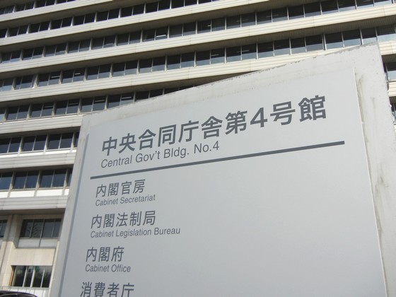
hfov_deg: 60.0
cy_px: 148
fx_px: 343
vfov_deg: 46.8
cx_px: 198
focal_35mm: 30
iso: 160
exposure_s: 1/391
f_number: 7
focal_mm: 5.4
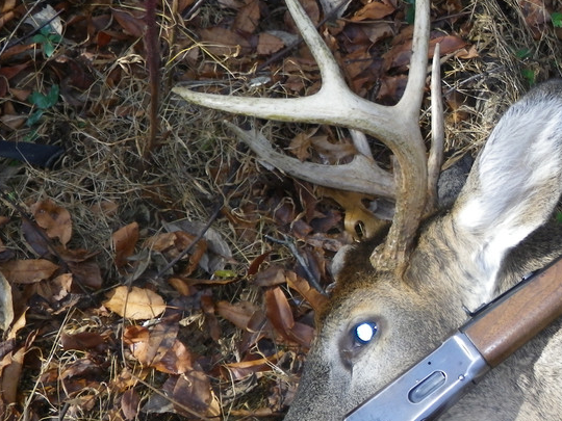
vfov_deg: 17.8
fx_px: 1348
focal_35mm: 83
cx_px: 481
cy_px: 244
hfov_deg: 23.1
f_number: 4.2
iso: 80
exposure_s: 1/50
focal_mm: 7.5
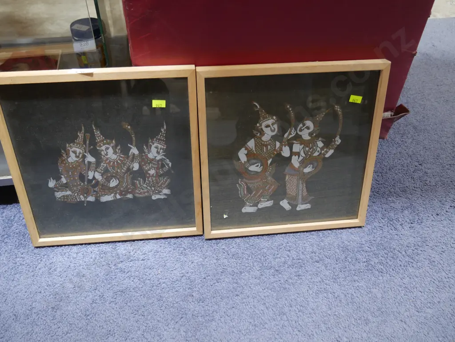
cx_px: 228
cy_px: 171
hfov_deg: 56.8
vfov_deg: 44.2
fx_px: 421
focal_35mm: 32
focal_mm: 16
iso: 500
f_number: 3.6
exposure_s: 1/60
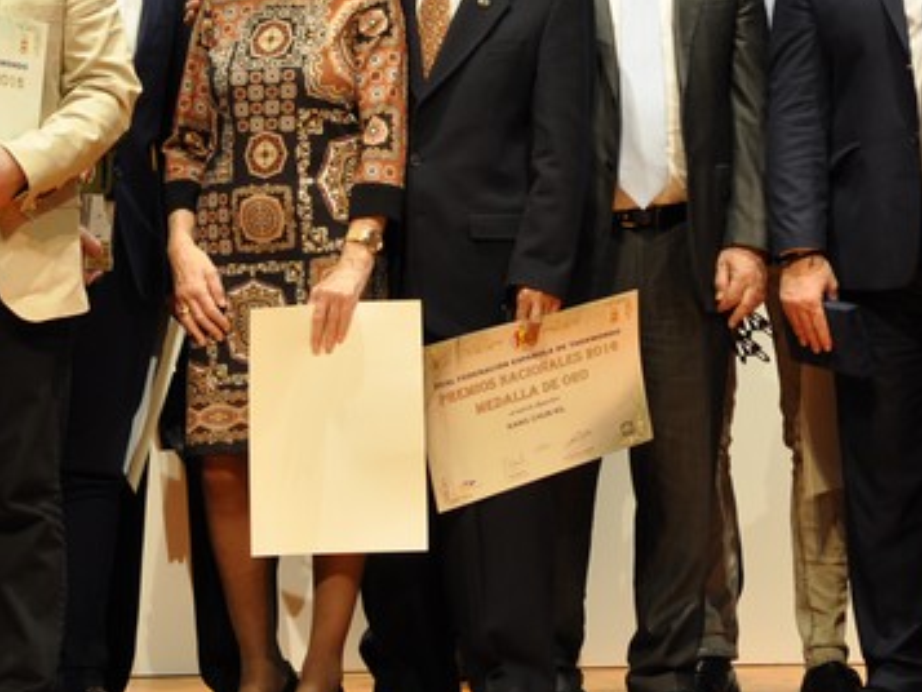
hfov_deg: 13.5
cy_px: 50
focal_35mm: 145
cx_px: 736
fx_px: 3865
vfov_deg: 10.2
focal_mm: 45
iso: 320
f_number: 3.5
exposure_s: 1/50
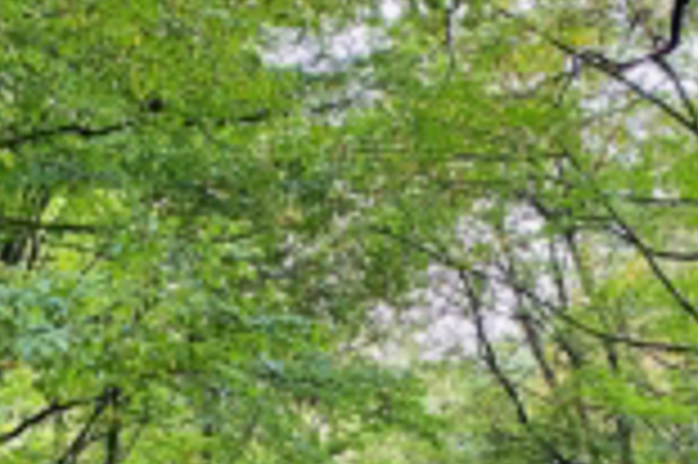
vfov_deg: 20.3
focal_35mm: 63
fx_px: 1220
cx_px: 401
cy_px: 545
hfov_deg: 31.9
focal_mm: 4.3
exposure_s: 1/86
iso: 125
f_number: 1.8
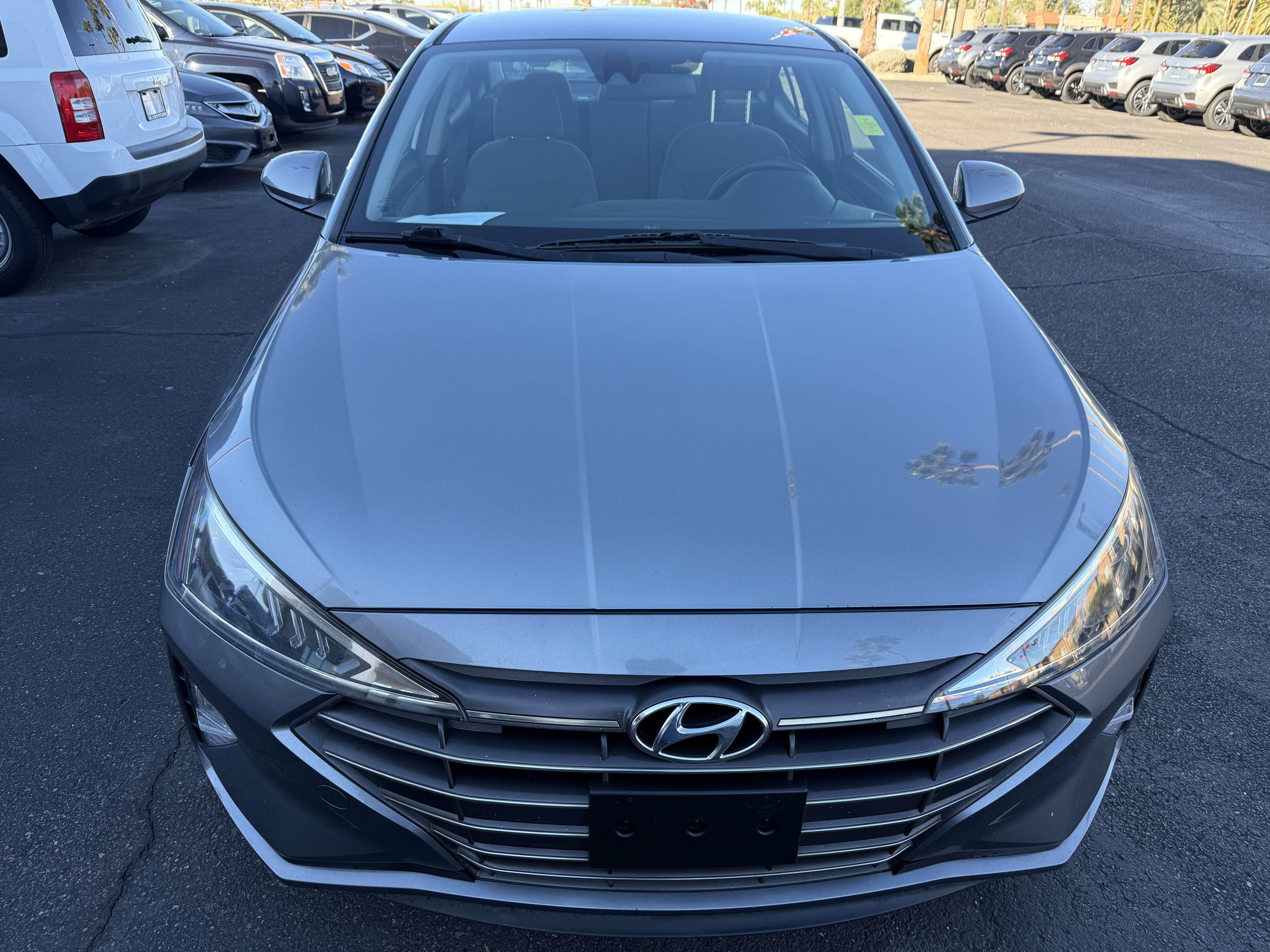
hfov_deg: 71.6
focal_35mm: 24
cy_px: 476
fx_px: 881
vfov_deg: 56.8
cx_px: 635
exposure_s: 1/456
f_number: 1.78
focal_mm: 6.76
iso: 80
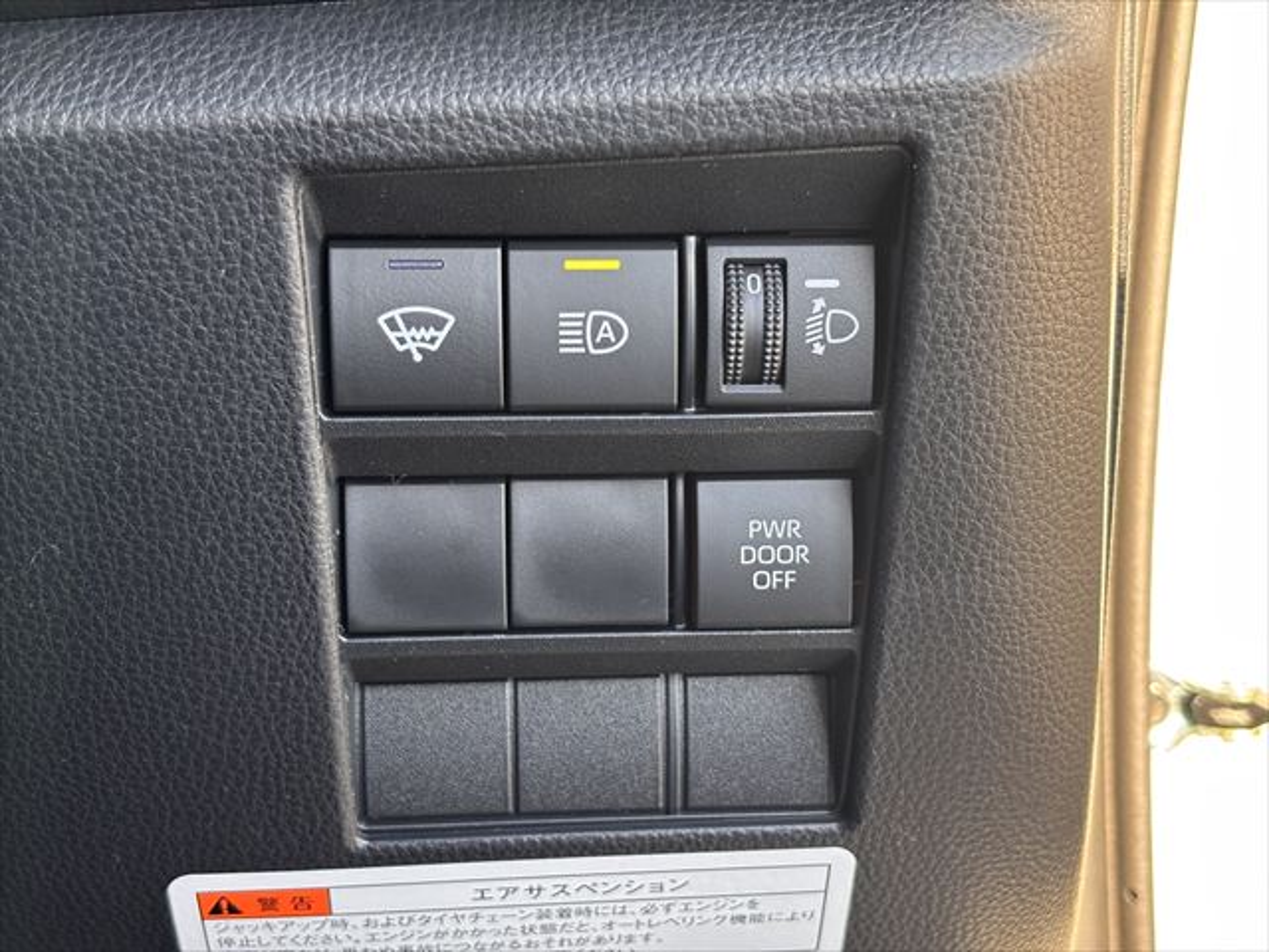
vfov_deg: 28.0
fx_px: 1906
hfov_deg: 36.8
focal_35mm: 52
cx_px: 634
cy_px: 476
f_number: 1.6
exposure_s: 1/60
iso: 50
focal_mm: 5.96
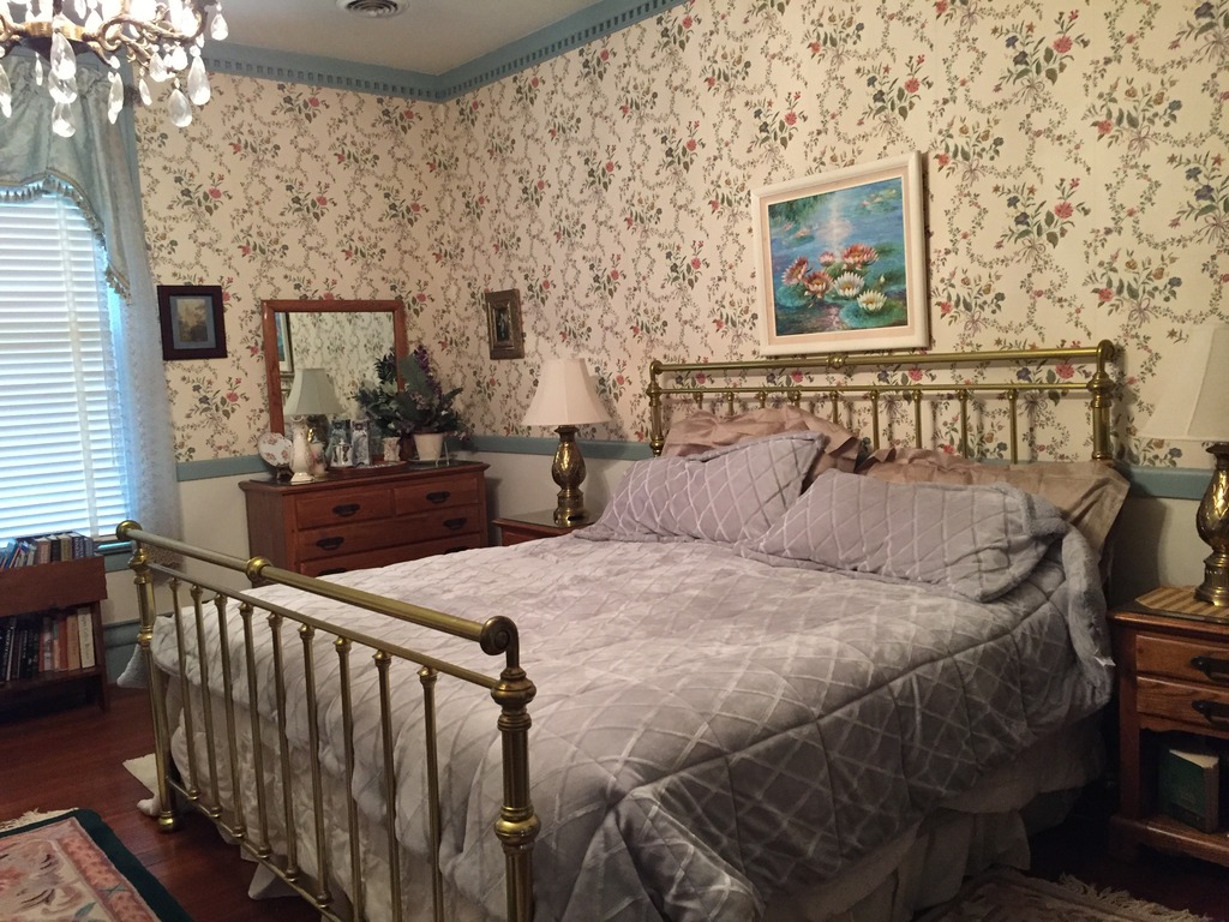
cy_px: 461
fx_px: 1030
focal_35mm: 29
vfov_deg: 48.2
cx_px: 614
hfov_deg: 61.7
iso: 250
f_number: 2.2
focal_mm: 4.15
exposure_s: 1/30
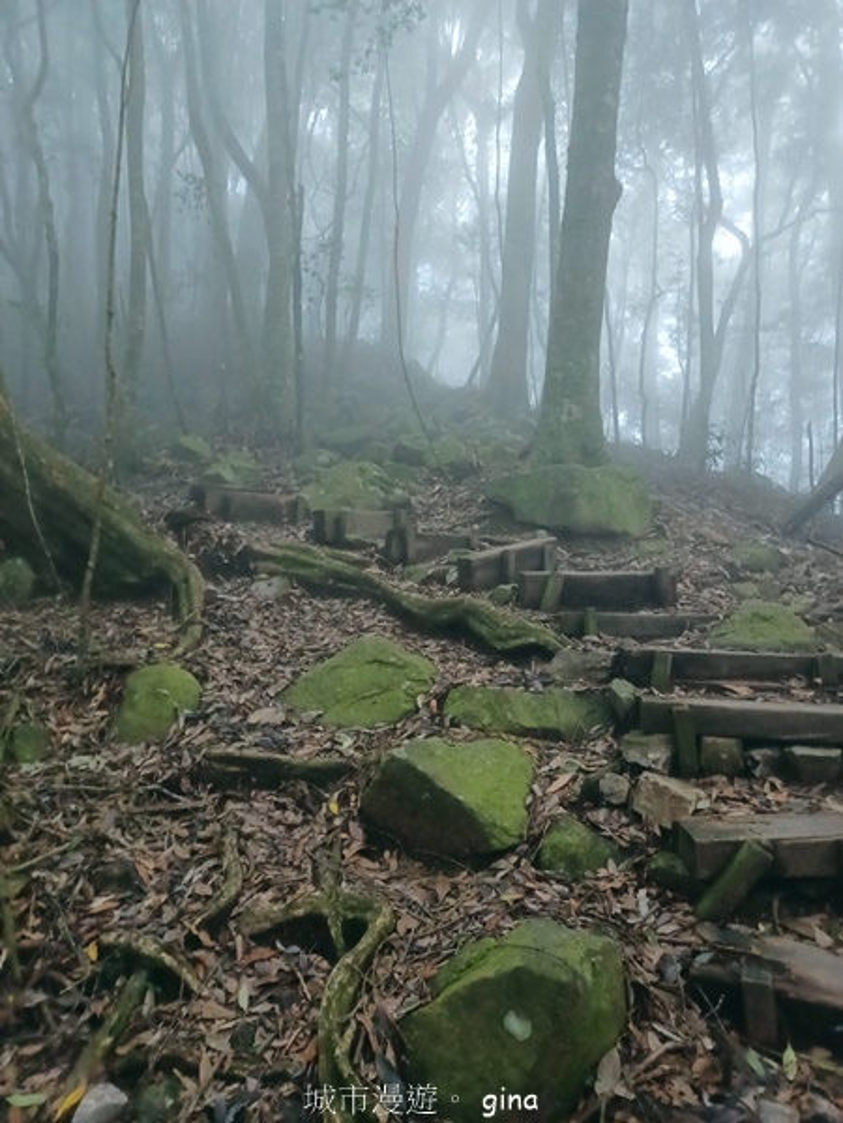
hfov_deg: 54.9
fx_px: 812
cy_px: 562
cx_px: 422
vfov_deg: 69.4
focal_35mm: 25
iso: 1000
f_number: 1.8
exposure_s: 1/20
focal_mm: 4.6
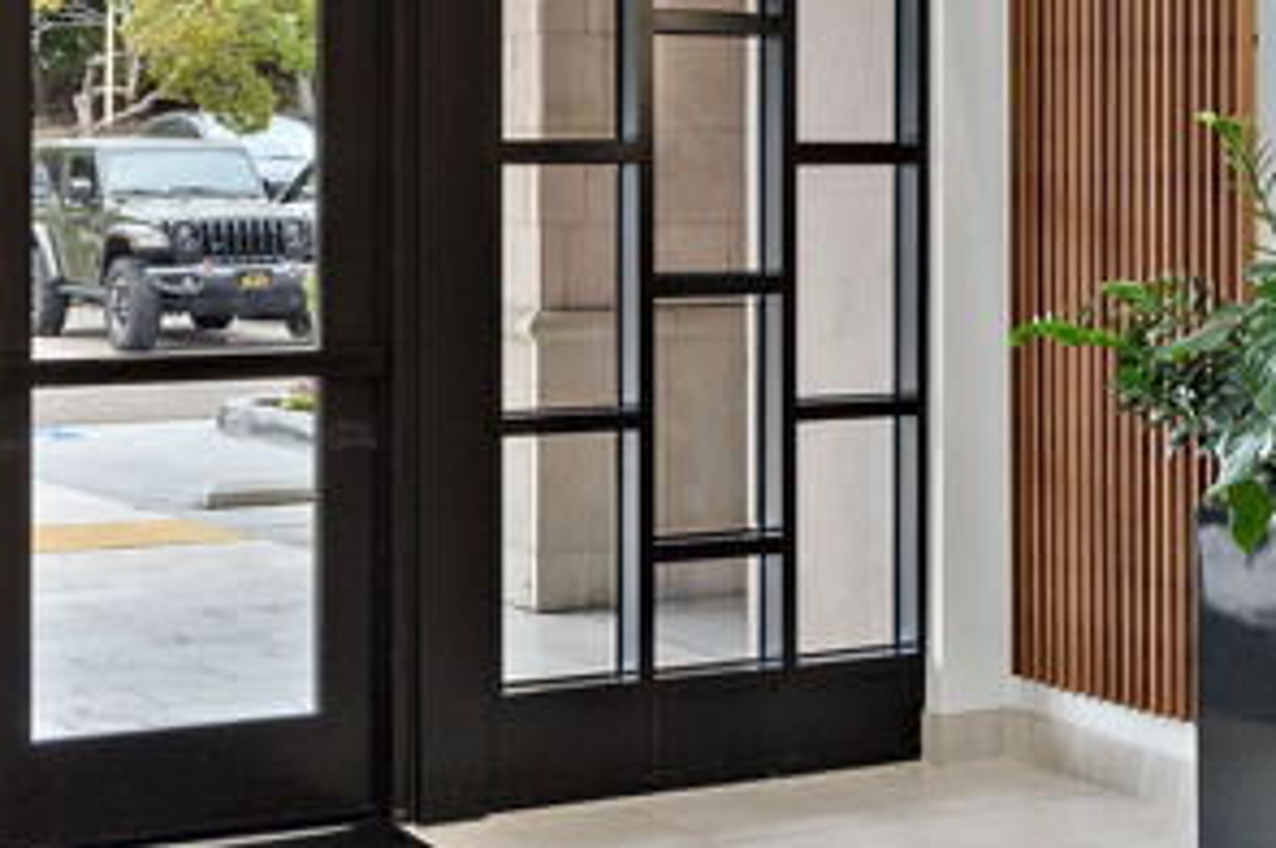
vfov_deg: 17.3
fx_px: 2691
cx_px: 757
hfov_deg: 26.6
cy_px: -82
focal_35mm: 76
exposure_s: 1/15
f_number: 8
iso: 400
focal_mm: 14
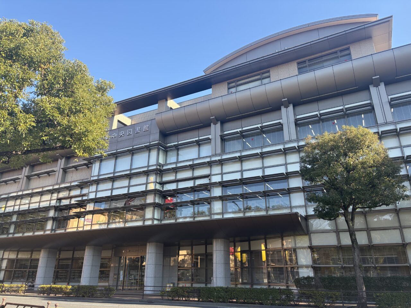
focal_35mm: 26
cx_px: 206
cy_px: 154
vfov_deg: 53.1
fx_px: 309
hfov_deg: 67.3
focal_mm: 5.96
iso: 50
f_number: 1.6
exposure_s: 1/820
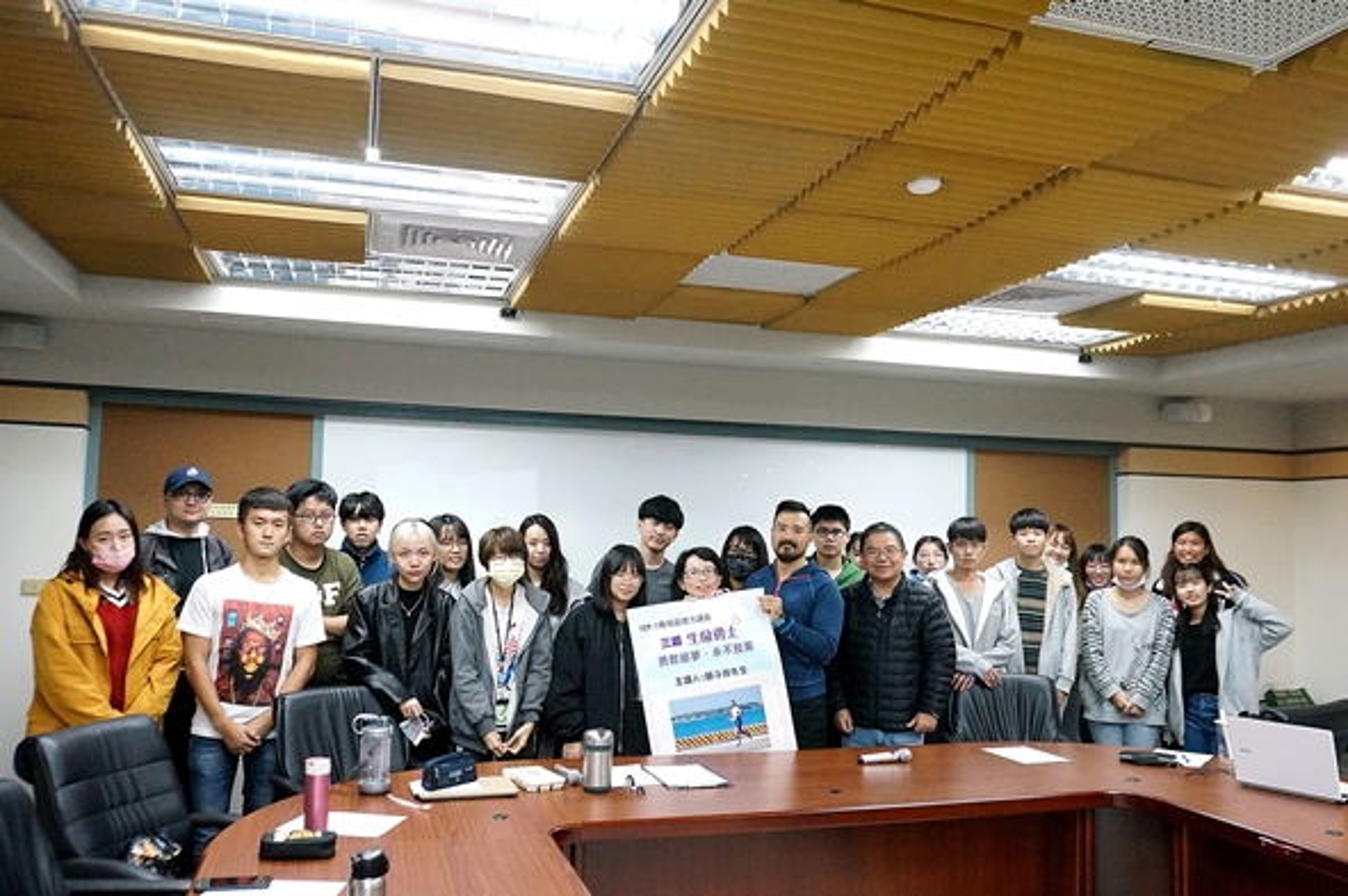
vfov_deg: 47.9
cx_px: 674
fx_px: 1010
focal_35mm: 27
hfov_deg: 67.4
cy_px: 448
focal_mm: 18
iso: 3200
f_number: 5.6
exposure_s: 1/200
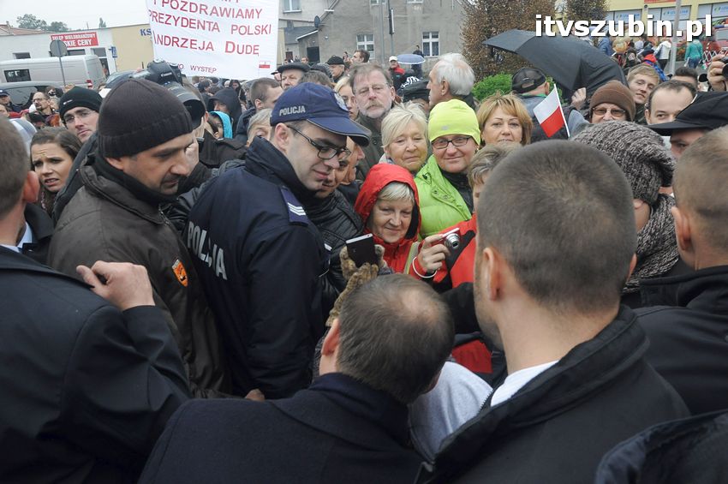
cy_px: 242
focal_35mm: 32
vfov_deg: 41.6
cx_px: 364
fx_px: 636
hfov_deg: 59.5
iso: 800
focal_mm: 21
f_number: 8
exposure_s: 1/250
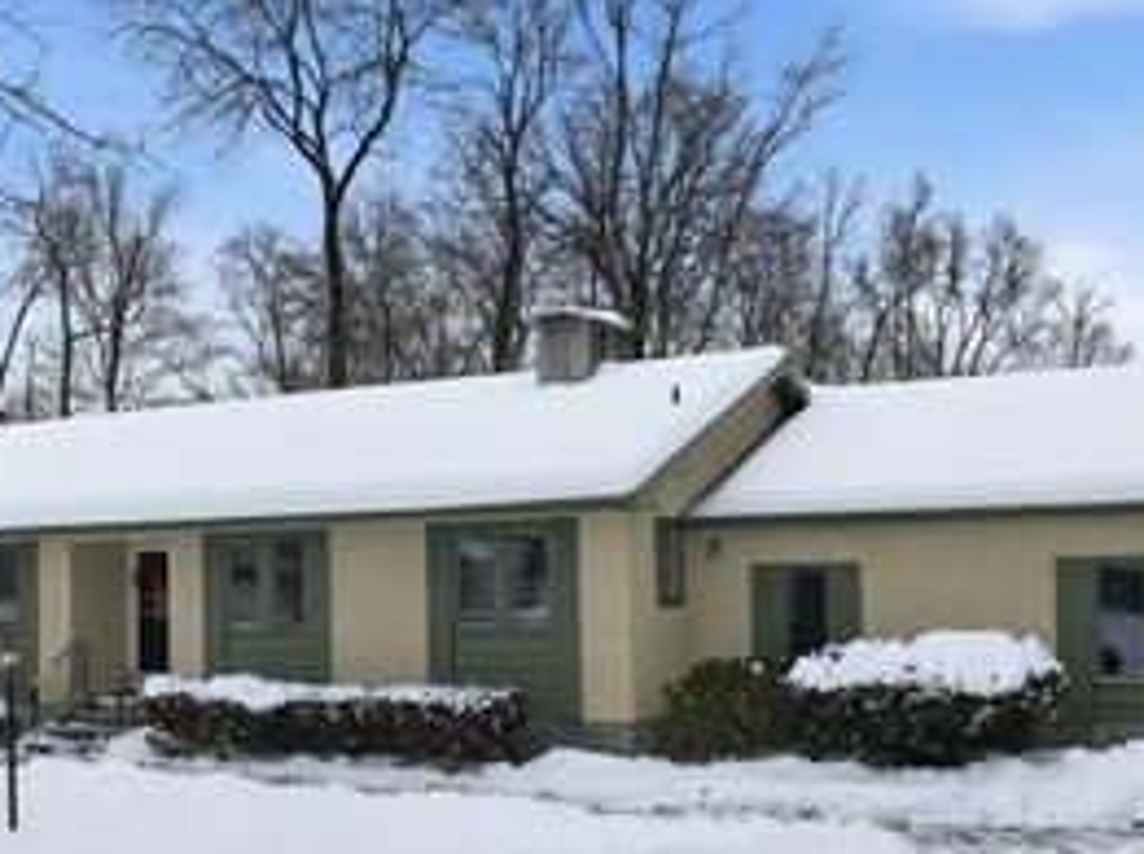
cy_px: 530
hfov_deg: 41.3
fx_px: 1518
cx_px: 539
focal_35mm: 46
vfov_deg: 31.3
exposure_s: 1/4000
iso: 100
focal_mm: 12.3
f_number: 2.8
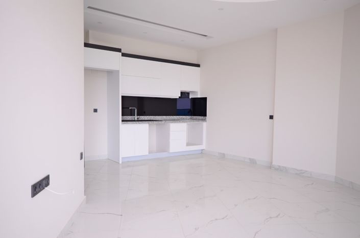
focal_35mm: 27
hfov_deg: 67.5
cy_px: 119
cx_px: 180
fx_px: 269
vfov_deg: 47.7
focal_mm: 18
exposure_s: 1/125
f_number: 5.6
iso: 320
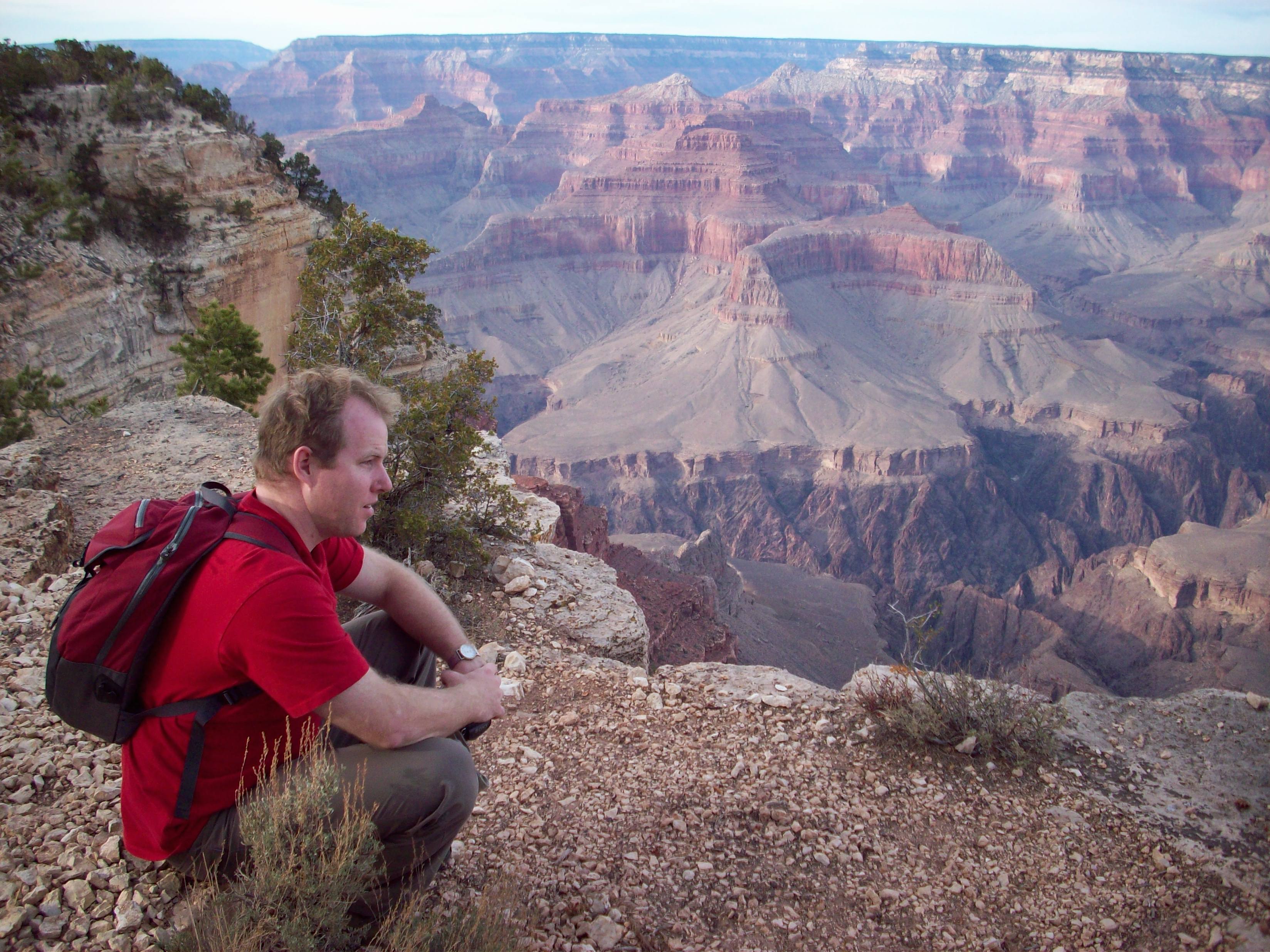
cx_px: 635
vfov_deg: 38.7
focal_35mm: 37
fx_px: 1357
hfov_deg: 50.1
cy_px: 476
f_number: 2.8
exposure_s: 1/301
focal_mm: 6.2
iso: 80
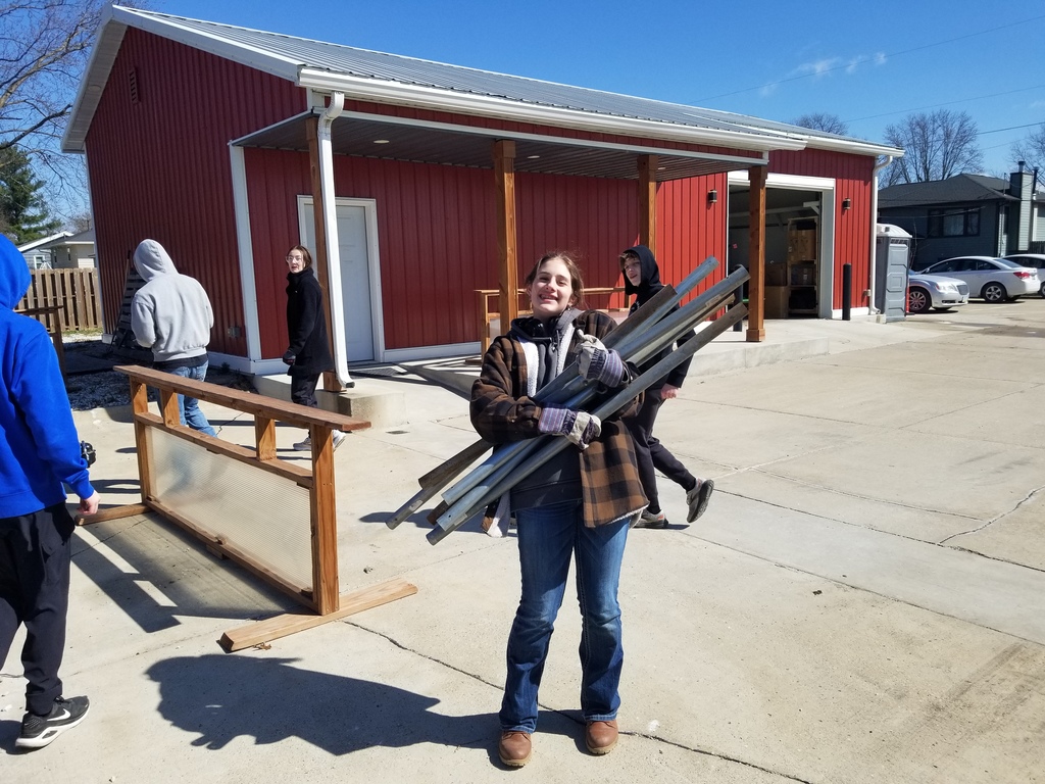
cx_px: 522
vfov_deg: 53.1
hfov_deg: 67.3
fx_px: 785
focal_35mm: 26
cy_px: 392
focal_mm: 4.3
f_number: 1.7
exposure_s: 1/3160
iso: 50
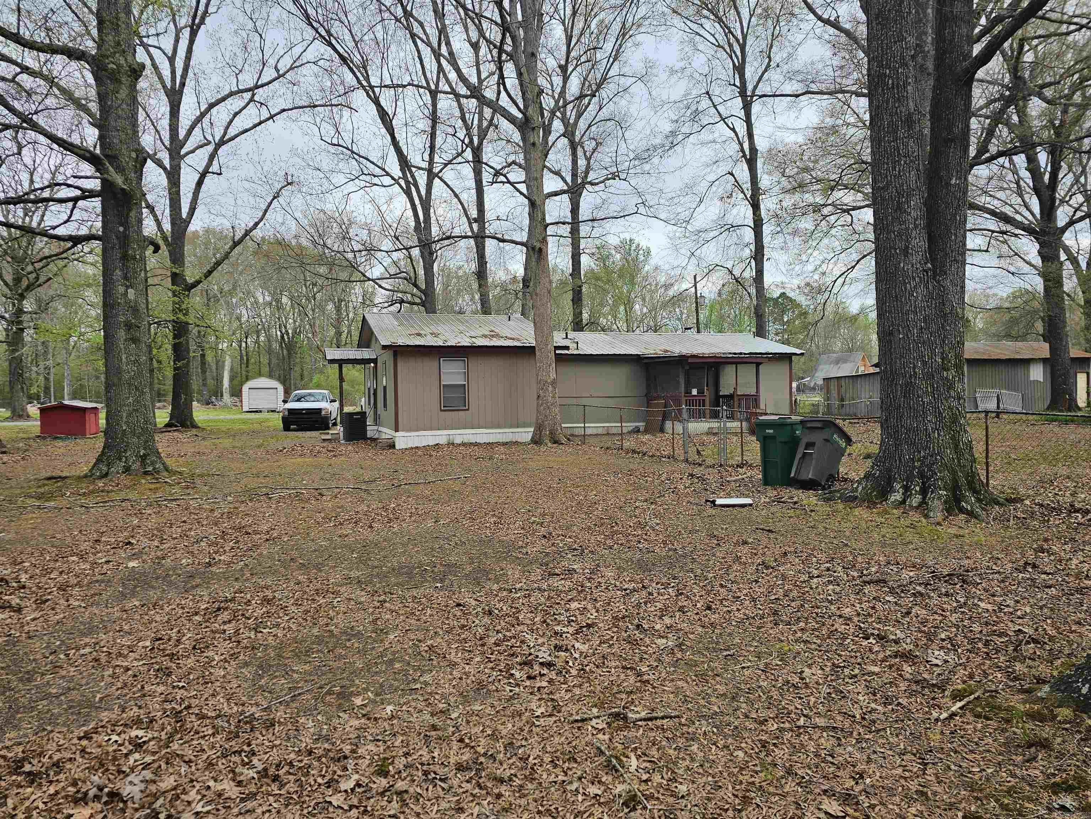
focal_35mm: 23
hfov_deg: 73.9
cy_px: 410
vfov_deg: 58.9
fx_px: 725
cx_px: 546
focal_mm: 6.3
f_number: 1.7
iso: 10
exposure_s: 1/151
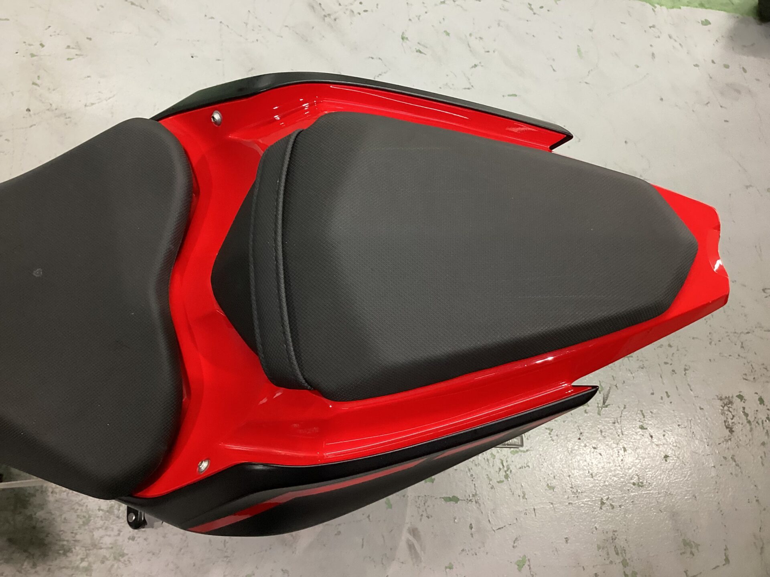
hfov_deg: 58.4
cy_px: 288
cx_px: 385
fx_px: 690
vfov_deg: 45.4
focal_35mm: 31
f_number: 2.4
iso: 125
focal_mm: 3.3
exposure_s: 1/60
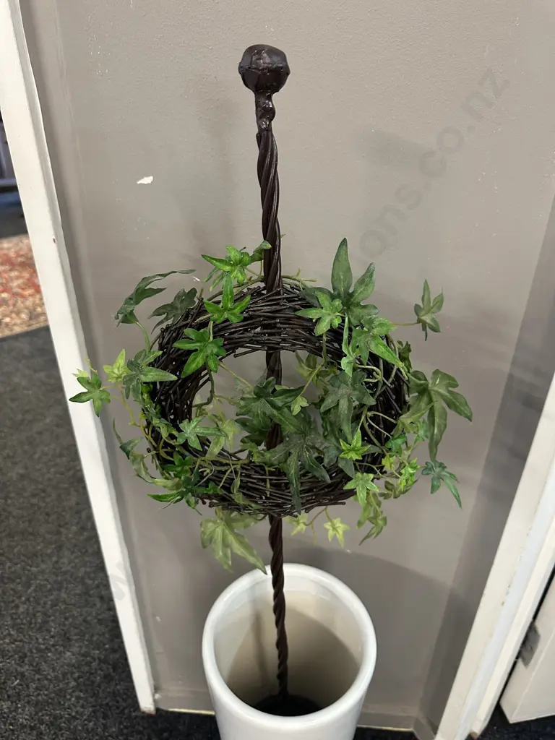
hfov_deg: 56.8
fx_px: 513
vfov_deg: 71.6
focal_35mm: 24
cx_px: 278
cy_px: 370
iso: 320
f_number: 1.78
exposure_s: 1/50
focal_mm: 6.86
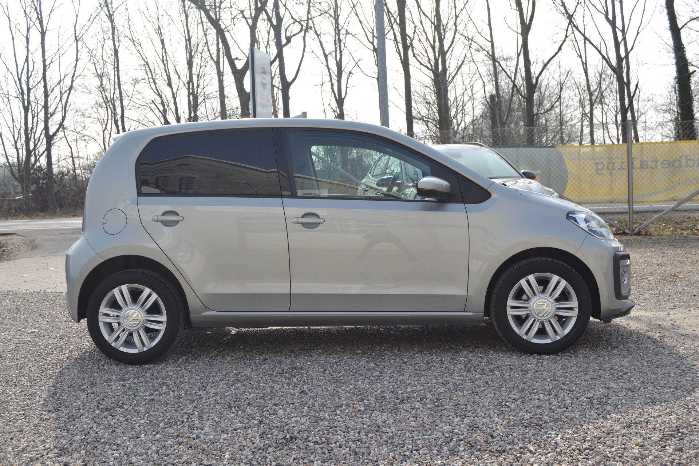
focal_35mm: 42
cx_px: 350
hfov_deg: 46.4
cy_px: 233
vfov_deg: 31.9
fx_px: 815
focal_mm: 28
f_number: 8
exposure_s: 1/250
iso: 100
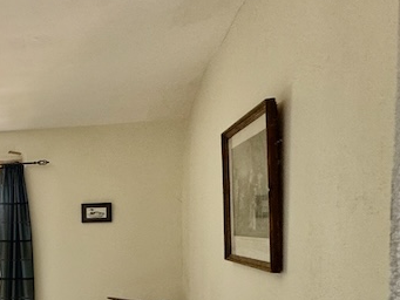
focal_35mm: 42
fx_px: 485
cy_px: 231
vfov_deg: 33.6
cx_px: -154
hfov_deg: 31.2
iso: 125
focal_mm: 2.22
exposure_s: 1/99
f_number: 2.2
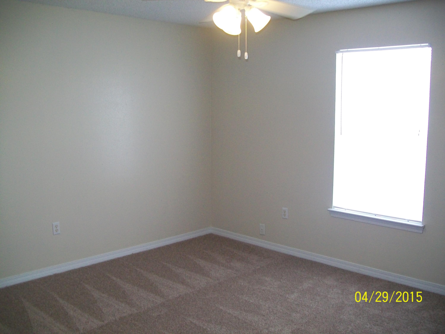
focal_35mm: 34
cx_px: 222
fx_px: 437
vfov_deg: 41.8
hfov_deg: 54.0
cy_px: 167
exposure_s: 1/60
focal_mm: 6.1
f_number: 2.7
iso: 160
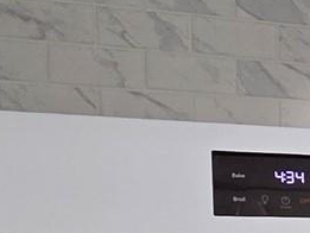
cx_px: 748
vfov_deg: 14.0
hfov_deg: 13.7
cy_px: 298
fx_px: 914
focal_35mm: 102
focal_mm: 2.2
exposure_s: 1/100
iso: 500
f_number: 2.2
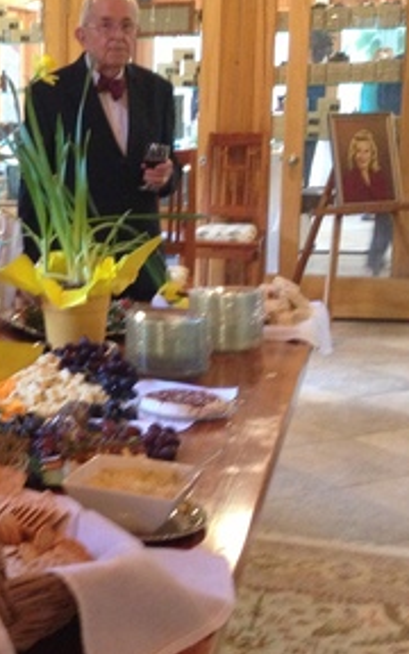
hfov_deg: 17.1
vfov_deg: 28.2
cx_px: -75
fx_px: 1302
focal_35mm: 73
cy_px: 352
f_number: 2.4
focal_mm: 4.13
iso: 250
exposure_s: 1/20
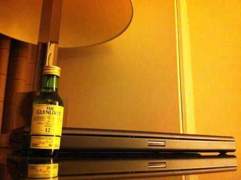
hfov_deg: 52.7
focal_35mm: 35
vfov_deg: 40.6
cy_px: 90
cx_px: 120
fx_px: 243
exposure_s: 1/15
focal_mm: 3.85
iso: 1000
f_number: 2.8
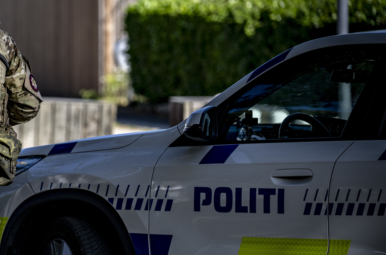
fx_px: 4492
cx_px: 48
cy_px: 174
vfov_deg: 3.3
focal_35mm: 420
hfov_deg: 4.9
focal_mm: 230
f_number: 5
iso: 160
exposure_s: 1/1000
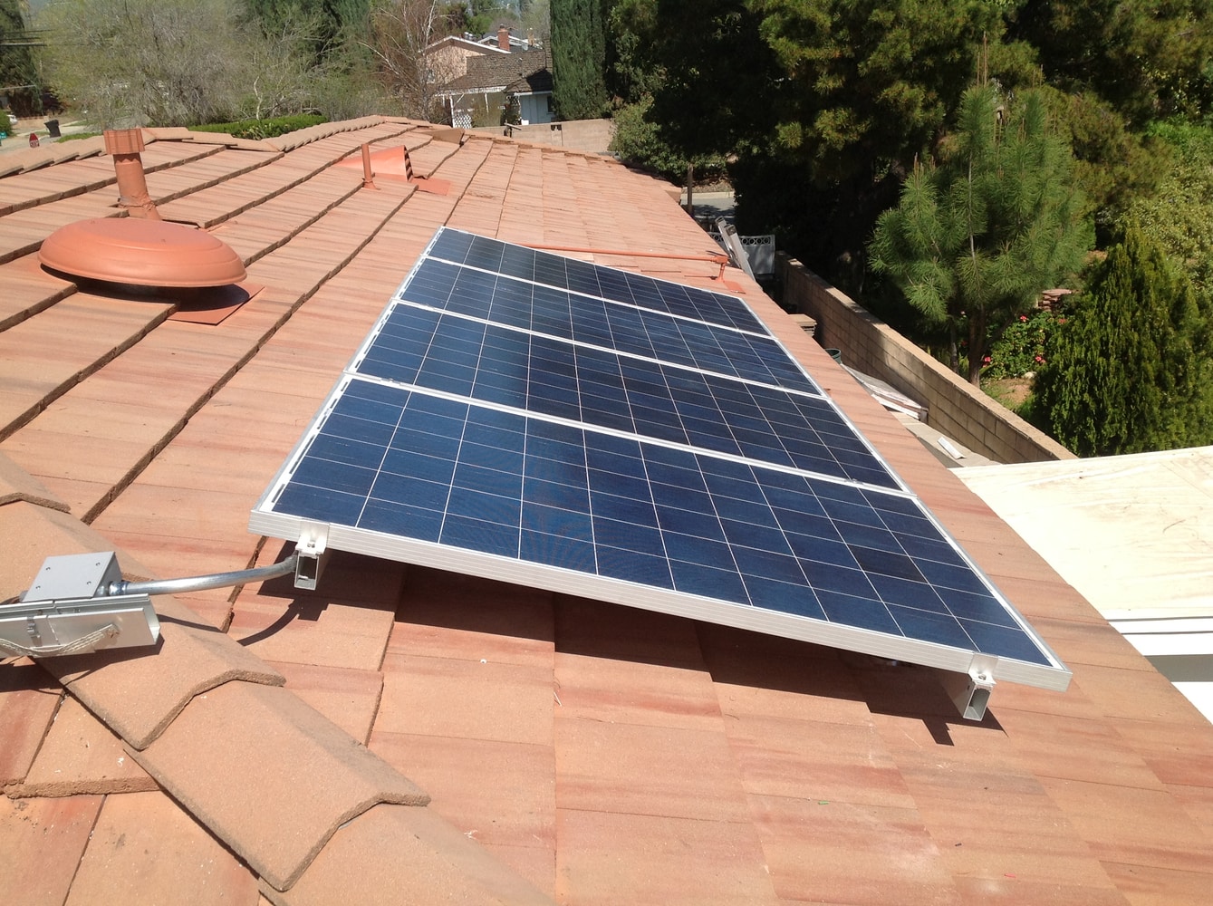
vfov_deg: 40.6
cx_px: 606
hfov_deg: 52.7
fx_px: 1225
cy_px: 453
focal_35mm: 35
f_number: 2.4
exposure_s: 1/1681
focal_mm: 4.28
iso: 50
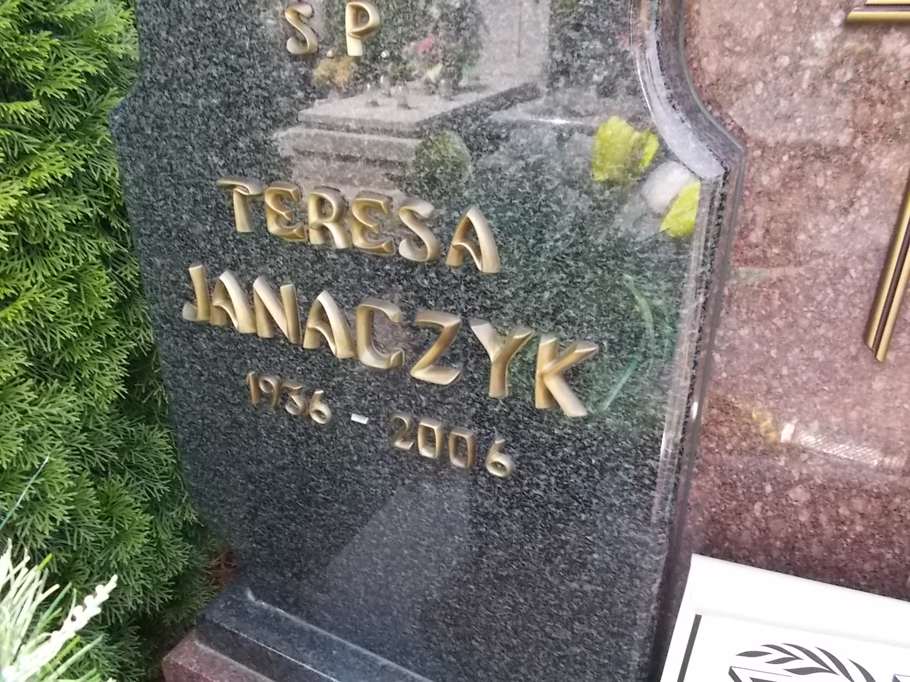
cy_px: 341
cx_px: 455
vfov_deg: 53.1
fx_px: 683
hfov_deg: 67.3
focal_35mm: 26
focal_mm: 4.6
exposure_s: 1/80
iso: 400
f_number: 8
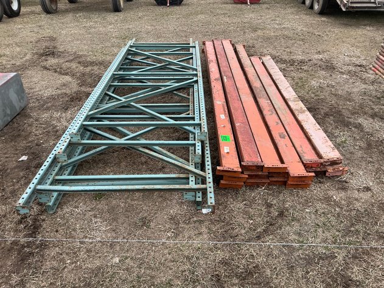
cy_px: 144
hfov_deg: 63.5
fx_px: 311
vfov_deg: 49.7
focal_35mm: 28
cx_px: 192
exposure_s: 1/360
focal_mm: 3
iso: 25
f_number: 1.8
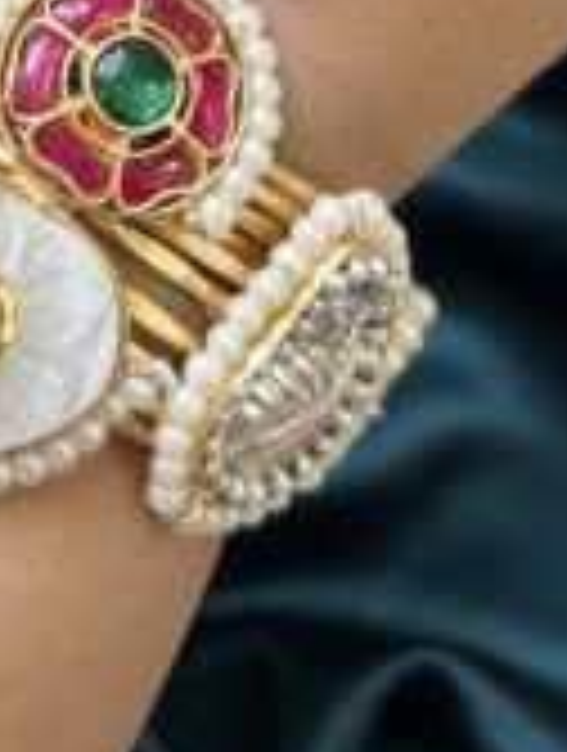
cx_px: 130
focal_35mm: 89
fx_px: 1936
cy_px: -277
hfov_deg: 16.6
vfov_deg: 19.8
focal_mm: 5.7
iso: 80
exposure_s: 1/50
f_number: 1.5
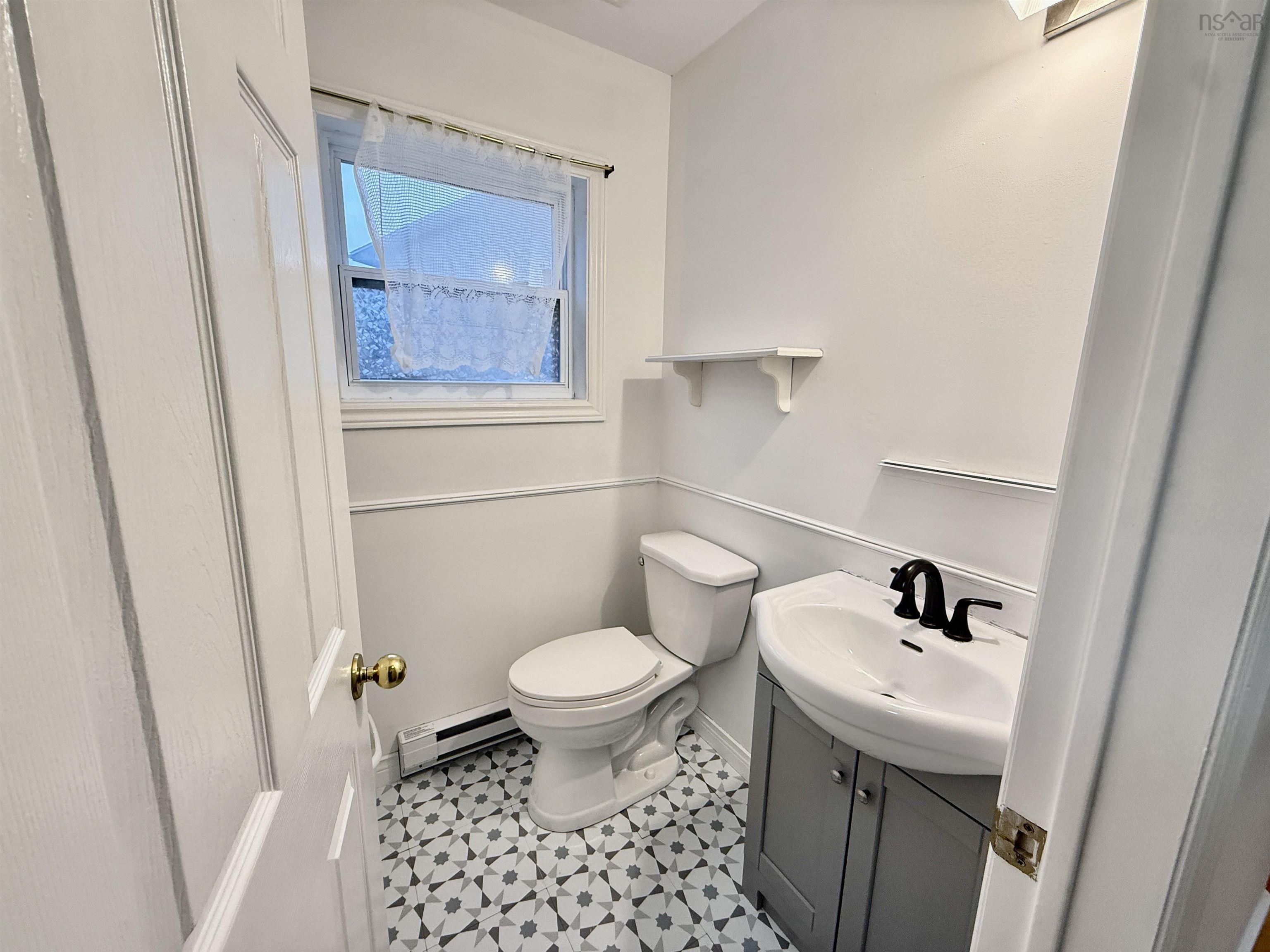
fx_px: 514
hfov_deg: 102.1
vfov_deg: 85.7
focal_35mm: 14
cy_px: 476
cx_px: 635
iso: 250
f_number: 2.2
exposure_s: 1/120
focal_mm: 2.22
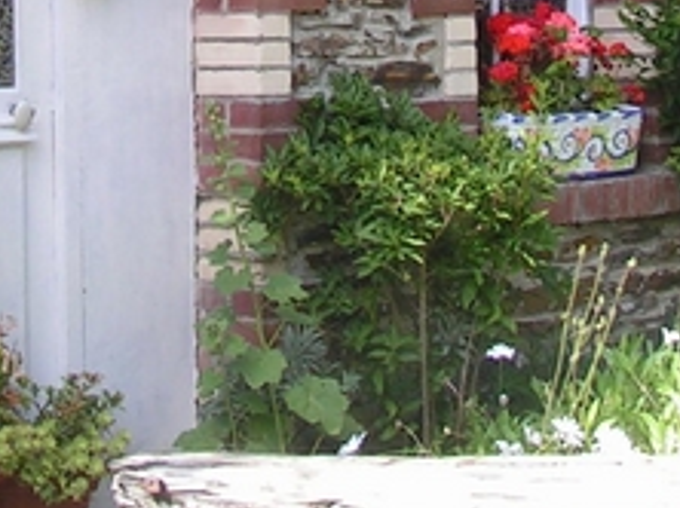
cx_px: 181
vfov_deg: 10.4
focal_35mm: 137
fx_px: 2688
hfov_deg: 14.4
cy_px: -263
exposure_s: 1/60
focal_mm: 5.8
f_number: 5.6
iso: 50
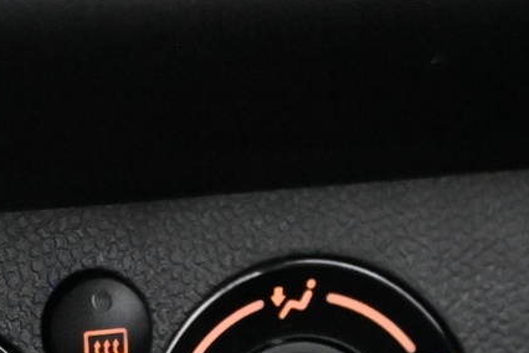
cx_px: -123
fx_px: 2513
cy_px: 454
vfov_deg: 7.9
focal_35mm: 171
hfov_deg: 11.7
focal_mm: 30
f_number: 4.8
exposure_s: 1/50
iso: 11400
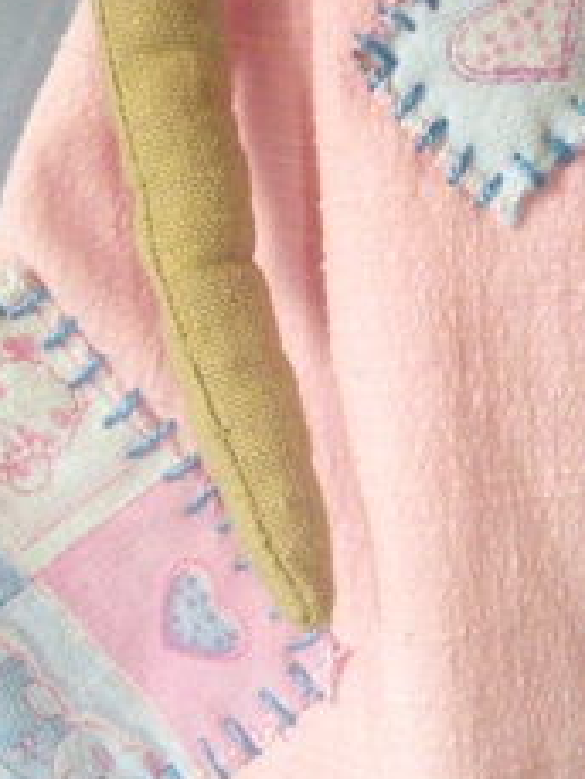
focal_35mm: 63
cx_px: 337
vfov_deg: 30.7
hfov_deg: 23.3
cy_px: 446
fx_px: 1418
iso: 400
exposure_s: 1/50
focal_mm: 5.7
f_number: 2.9
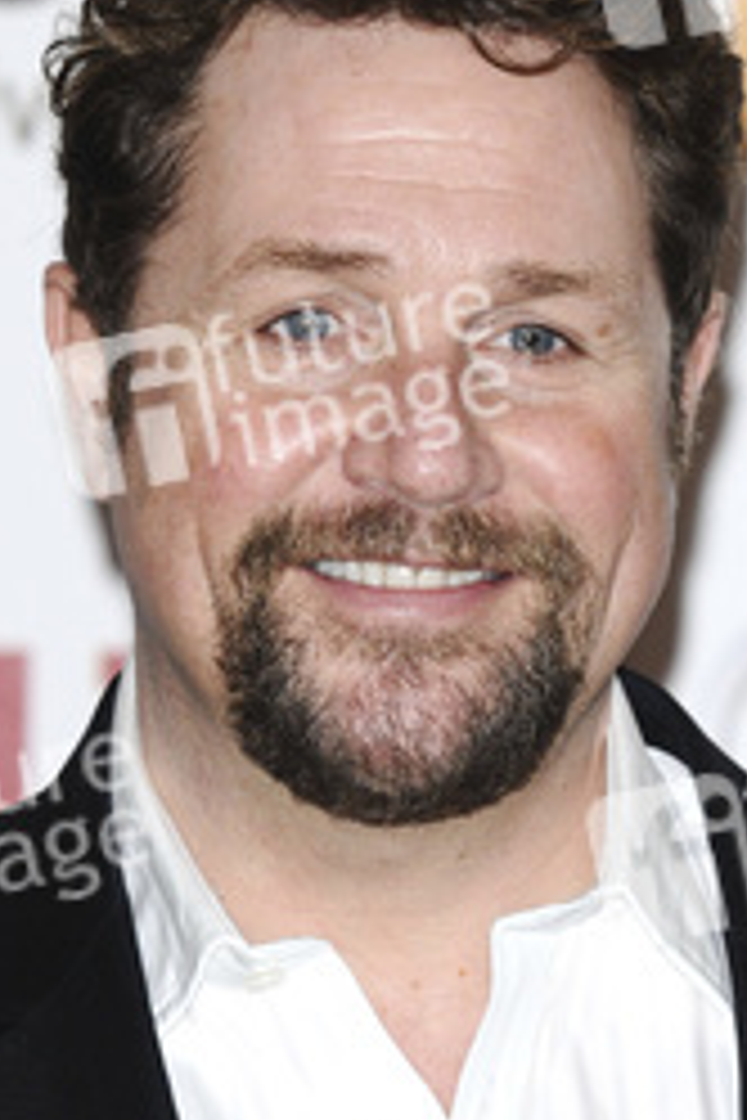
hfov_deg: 3.7
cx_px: 412
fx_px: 11634
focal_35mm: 374
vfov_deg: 5.5
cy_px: 616
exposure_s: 1/250
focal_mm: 155
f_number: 4
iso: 320
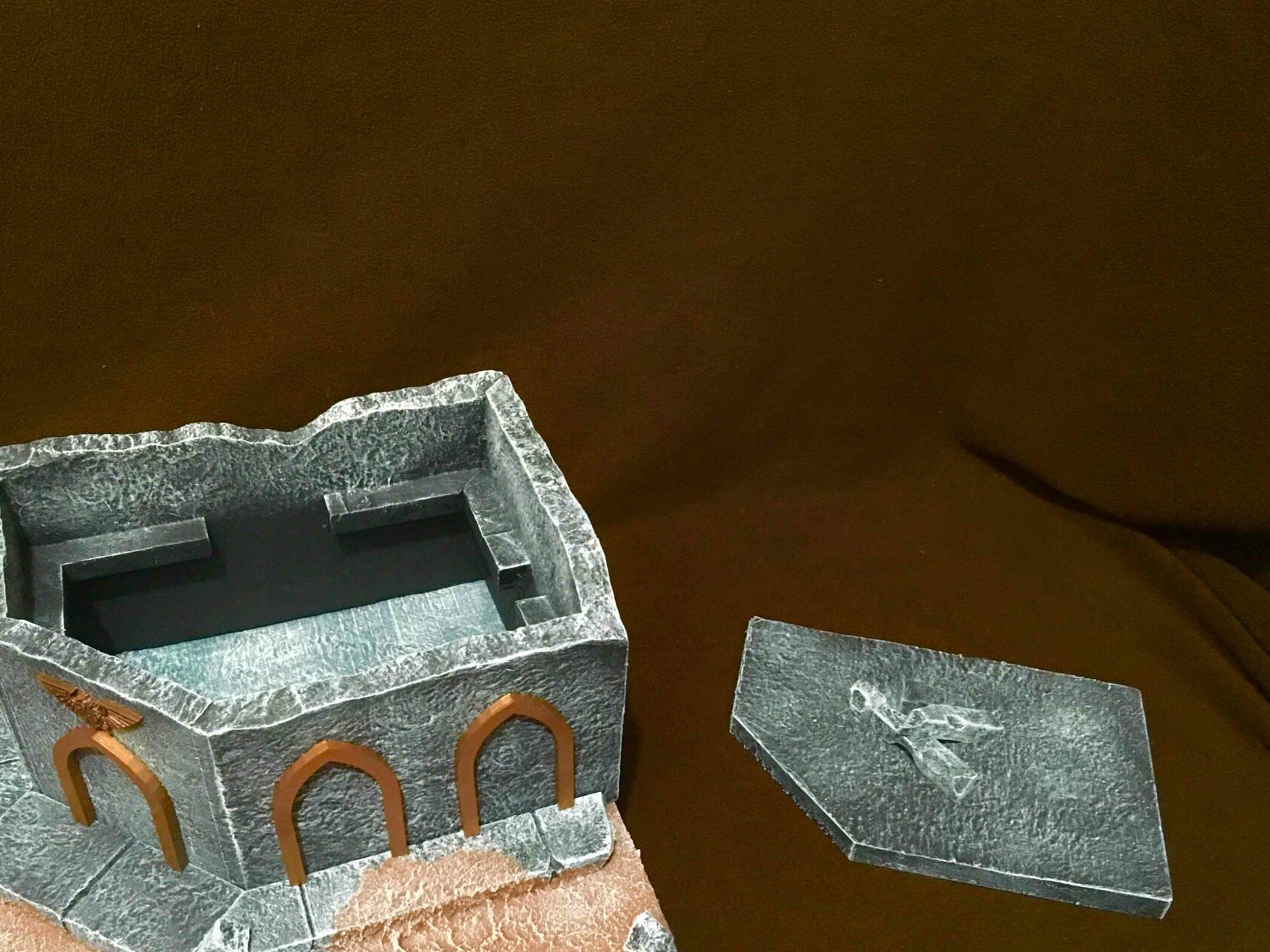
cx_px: 583
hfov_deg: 52.6
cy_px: 565
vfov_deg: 40.5
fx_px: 1284
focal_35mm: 35
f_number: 2.2
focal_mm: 4.15
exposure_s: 1/15
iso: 400
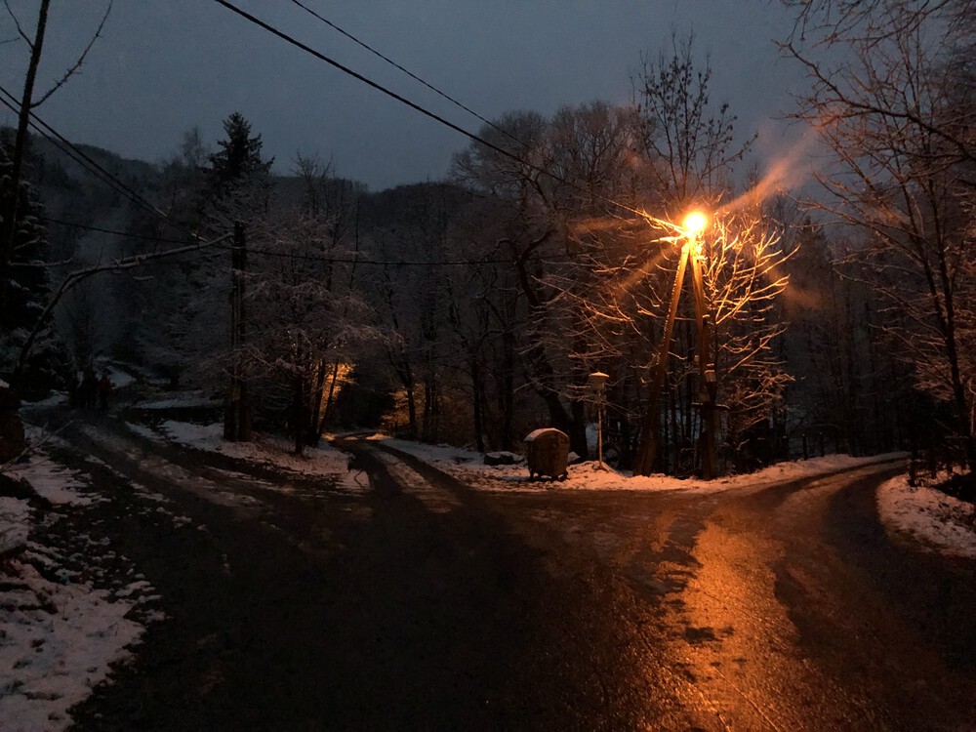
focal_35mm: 28
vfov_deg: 49.7
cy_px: 366
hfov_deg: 63.4
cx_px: 488
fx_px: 789
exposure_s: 1/4
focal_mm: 3.99
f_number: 1.8
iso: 320
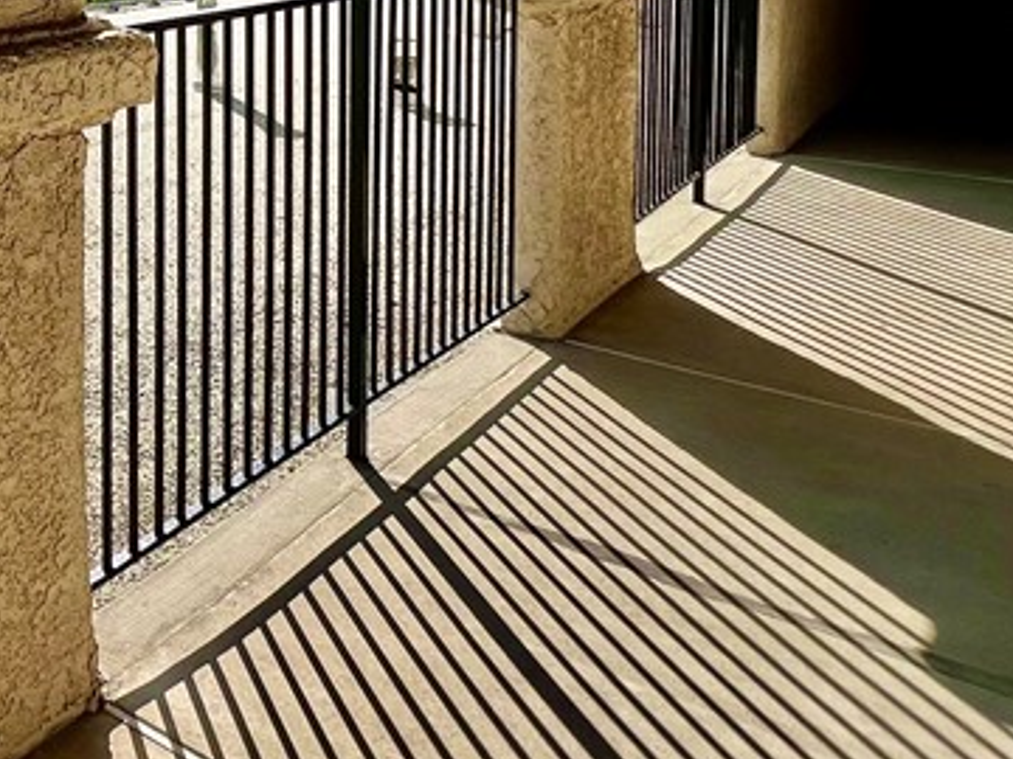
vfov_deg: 34.5
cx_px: -144
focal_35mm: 37
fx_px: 1083
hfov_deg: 39.3
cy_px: -34
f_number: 1.8
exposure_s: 1/2481
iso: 32
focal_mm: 1.57
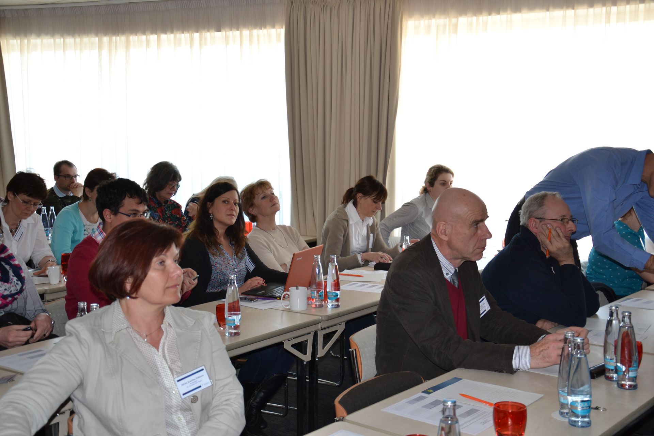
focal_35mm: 48
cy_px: 218
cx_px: 327
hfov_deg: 41.1
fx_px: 872
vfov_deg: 28.1
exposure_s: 1/80
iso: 400
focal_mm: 32
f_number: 4.2
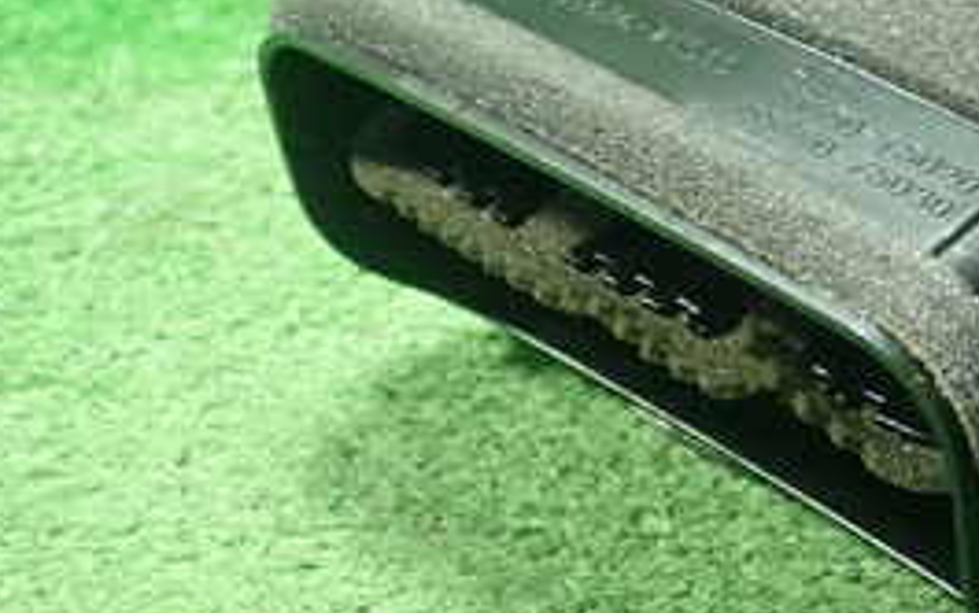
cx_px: 1082
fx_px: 1922
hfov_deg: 26.3
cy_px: 78
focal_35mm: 72
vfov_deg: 17.9
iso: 800
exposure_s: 1/80
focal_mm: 5.5
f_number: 2.3
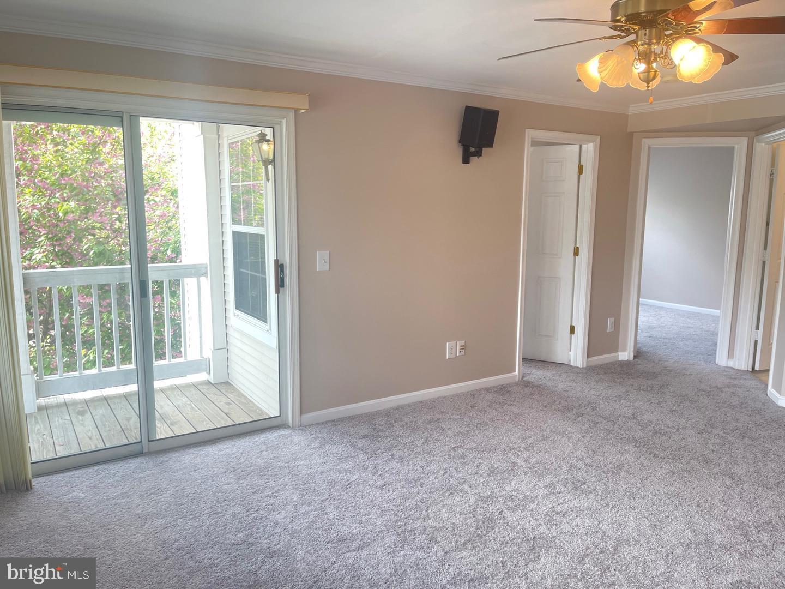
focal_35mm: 26
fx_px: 590
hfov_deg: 67.3
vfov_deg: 53.1
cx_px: 392
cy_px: 294
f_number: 1.6
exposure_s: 1/120
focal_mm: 5.1
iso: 80
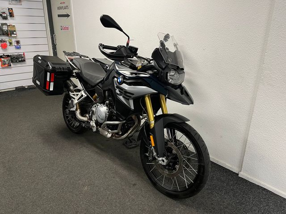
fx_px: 215
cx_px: 143
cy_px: 107
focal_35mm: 26
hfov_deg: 67.3
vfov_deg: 53.1
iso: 100
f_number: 1.6
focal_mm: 5.1
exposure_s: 1/50
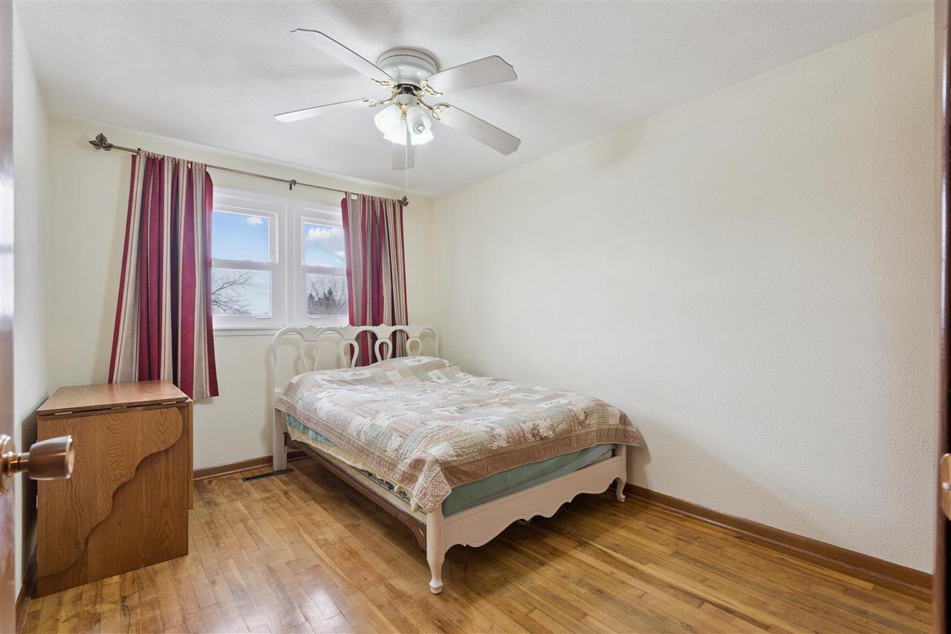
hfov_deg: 96.7
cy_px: 317
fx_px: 423
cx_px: 476
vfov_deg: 73.7
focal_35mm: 16
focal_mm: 16
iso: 400
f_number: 9
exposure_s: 1/25
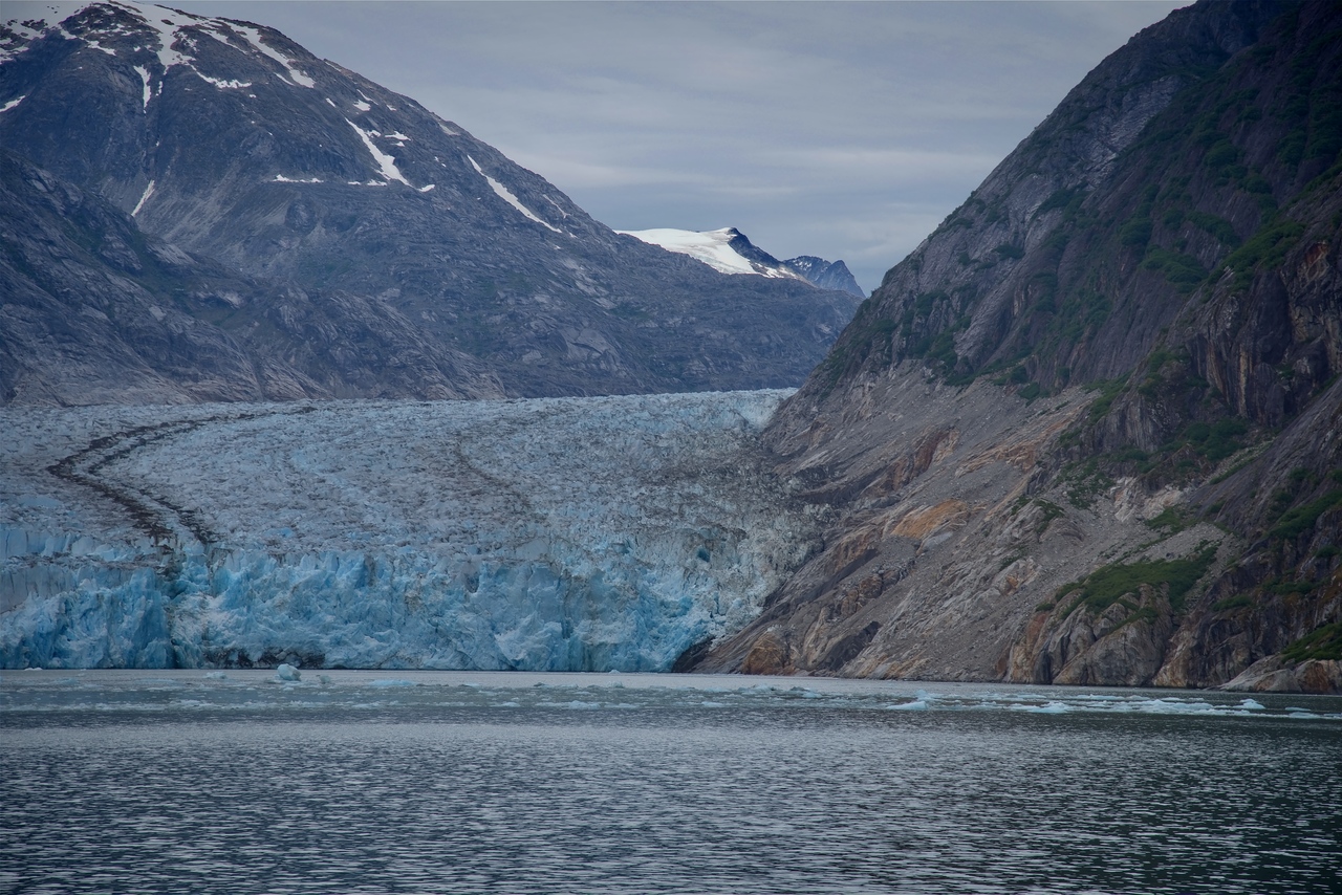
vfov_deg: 11.4
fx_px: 4474
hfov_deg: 17.1
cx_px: 671
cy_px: 448
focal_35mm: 120
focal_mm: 120
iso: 100
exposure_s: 1/250
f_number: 6.3
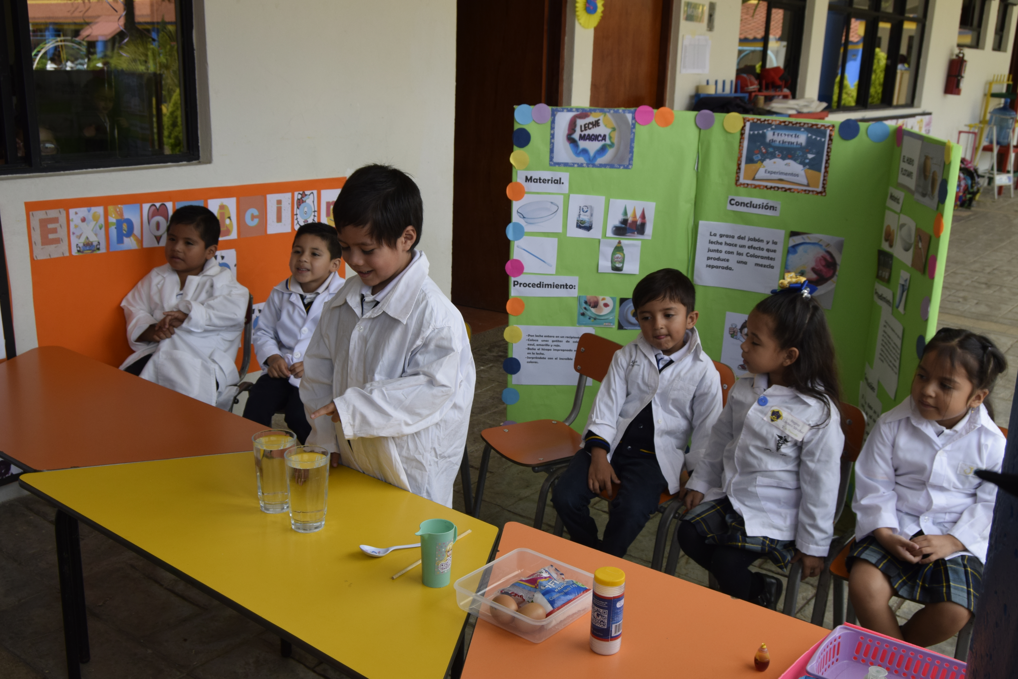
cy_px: 340
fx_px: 1018
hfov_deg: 53.1
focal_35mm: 36
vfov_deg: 36.9
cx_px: 509
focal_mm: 24
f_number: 8
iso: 400
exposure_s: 1/250
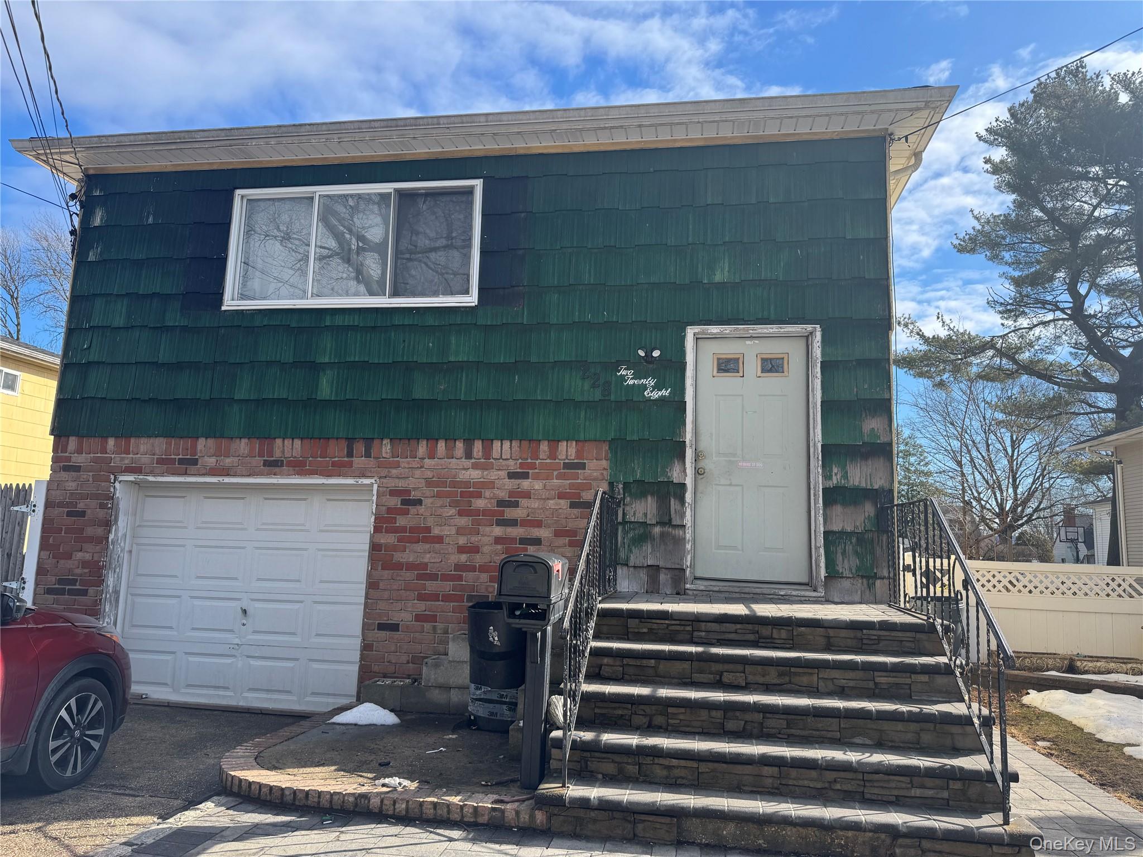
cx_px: 572
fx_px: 792
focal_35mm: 24
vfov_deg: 56.8
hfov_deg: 71.6
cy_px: 428
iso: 80
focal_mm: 6.76
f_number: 1.78
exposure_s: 1/1869
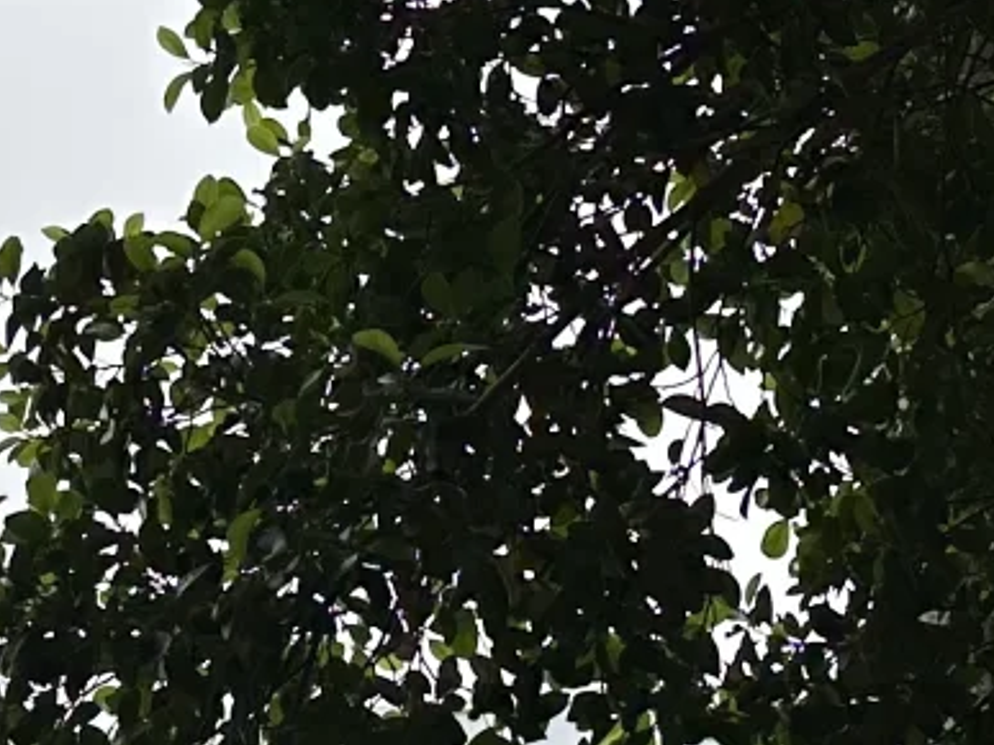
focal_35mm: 67
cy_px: -64
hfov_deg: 26.3
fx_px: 1923
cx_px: -144
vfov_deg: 20.9
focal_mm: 6.86
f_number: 1.78
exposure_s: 1/4545
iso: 80
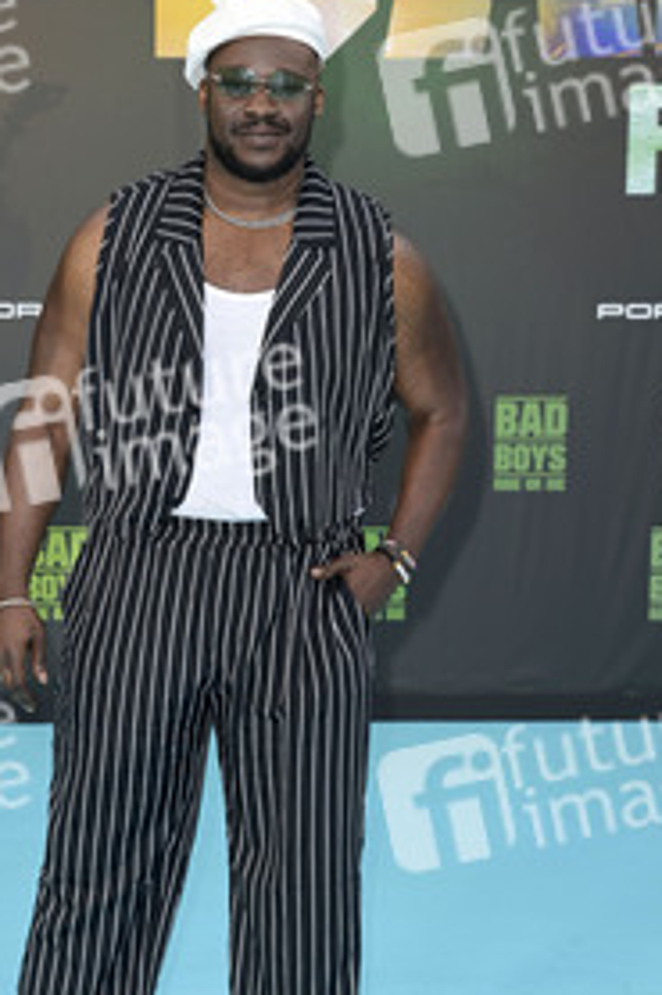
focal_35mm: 95
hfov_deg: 14.4
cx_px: 236
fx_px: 2623
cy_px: 608
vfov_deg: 21.4
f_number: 5.6
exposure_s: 1/250
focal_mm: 66
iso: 320
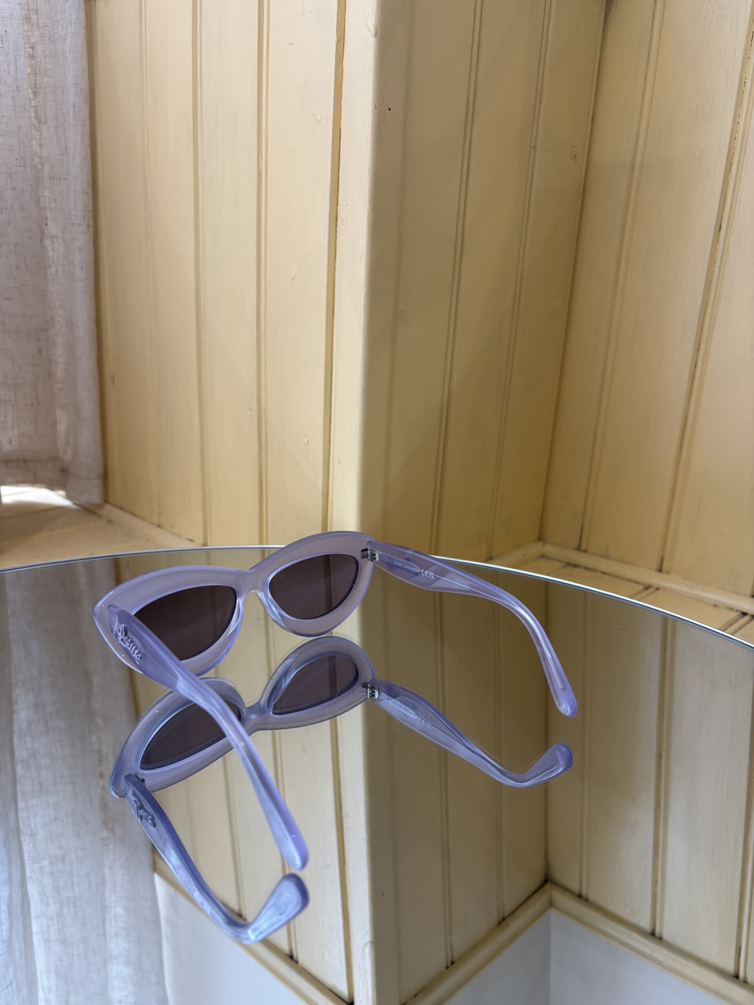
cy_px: 502
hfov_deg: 53.1
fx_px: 755
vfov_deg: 67.3
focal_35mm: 26
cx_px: 377
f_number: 1.6
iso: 100
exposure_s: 1/100
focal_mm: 5.96
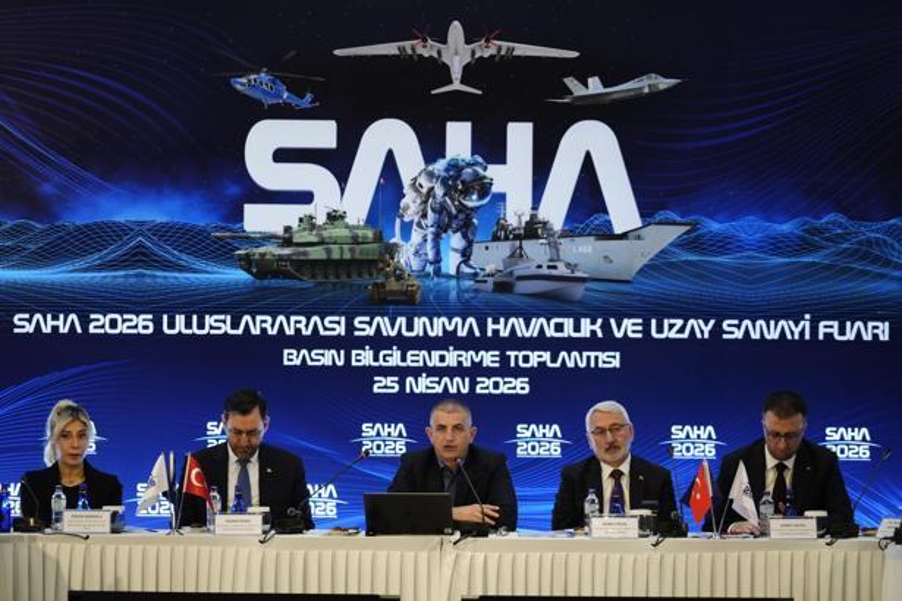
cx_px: 451
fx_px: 4735
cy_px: 300
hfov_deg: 10.9
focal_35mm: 189
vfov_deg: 7.3
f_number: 4
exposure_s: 1/160
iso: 2500
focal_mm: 189
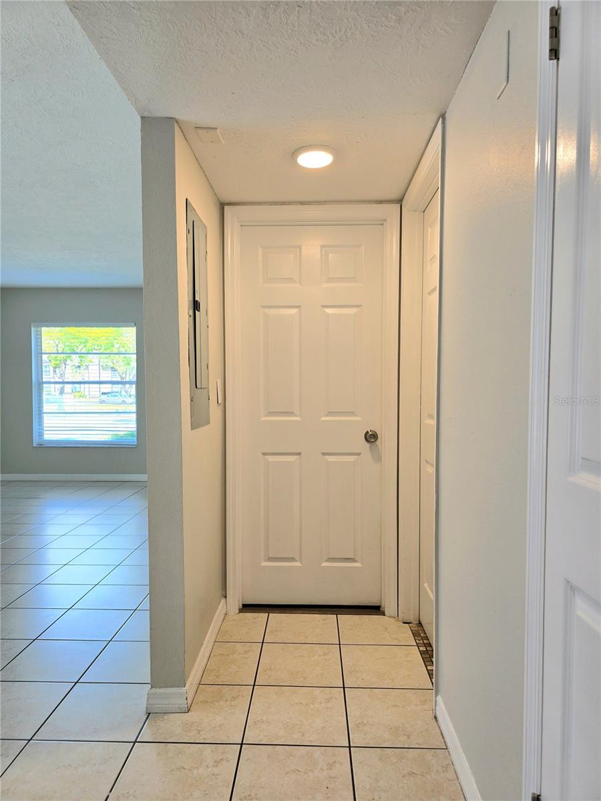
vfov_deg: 73.9
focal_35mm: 23
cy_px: 400
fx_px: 532
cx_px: 300
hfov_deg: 58.9
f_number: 1.7
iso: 32
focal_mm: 6.3
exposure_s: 1/120
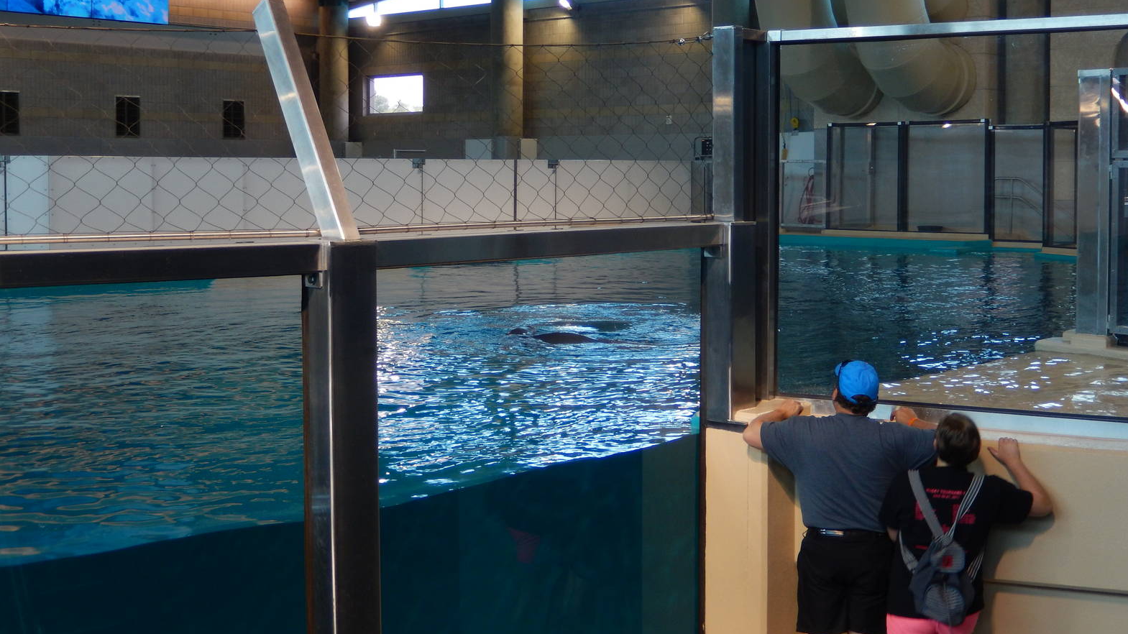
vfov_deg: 23.9
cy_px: 228
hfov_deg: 41.3
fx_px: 1495
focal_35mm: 50
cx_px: 574
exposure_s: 1/50
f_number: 4.3
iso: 125
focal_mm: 8.1
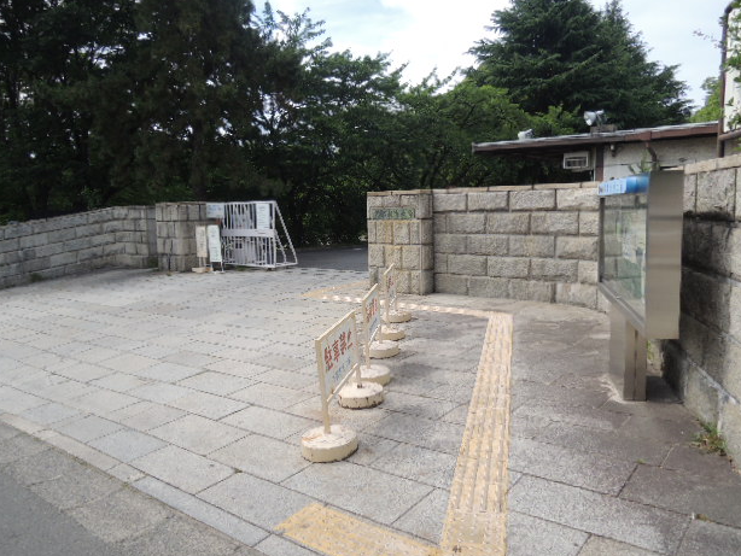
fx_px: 535
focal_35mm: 25
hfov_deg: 69.4
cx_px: 361
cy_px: 273
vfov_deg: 54.9
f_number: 2.8
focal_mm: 4.3
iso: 100
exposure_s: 1/800
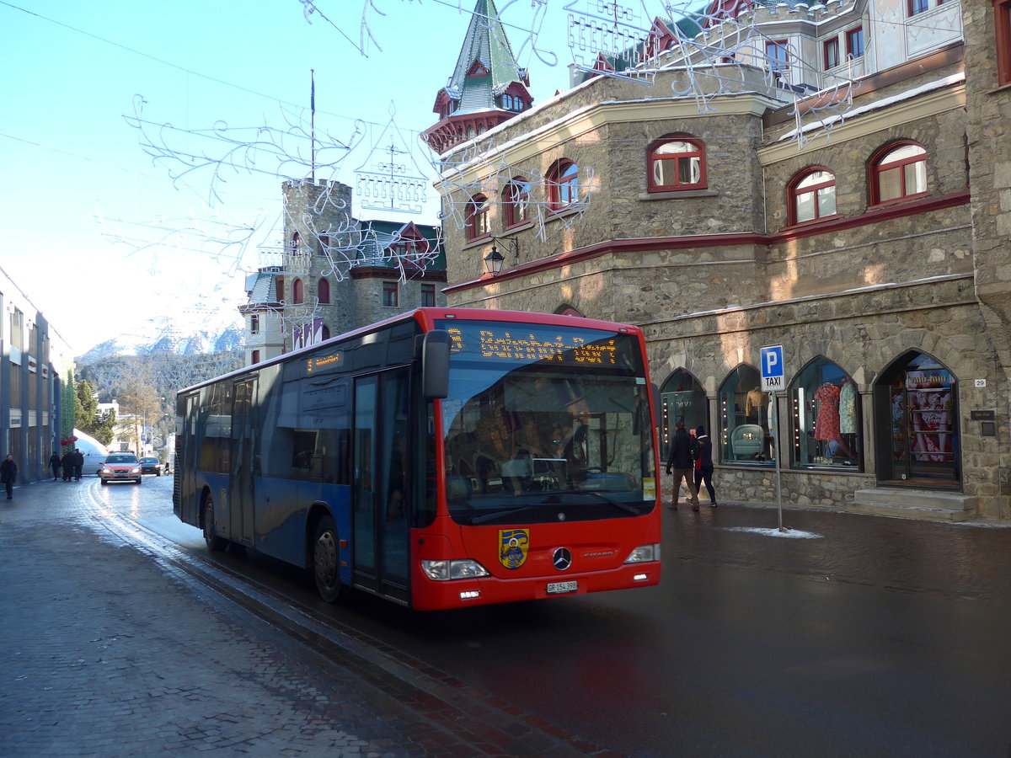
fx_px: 847
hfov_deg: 61.7
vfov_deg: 48.2
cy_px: 379
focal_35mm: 29
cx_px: 506
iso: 80
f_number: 2.8
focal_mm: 6
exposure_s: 1/320
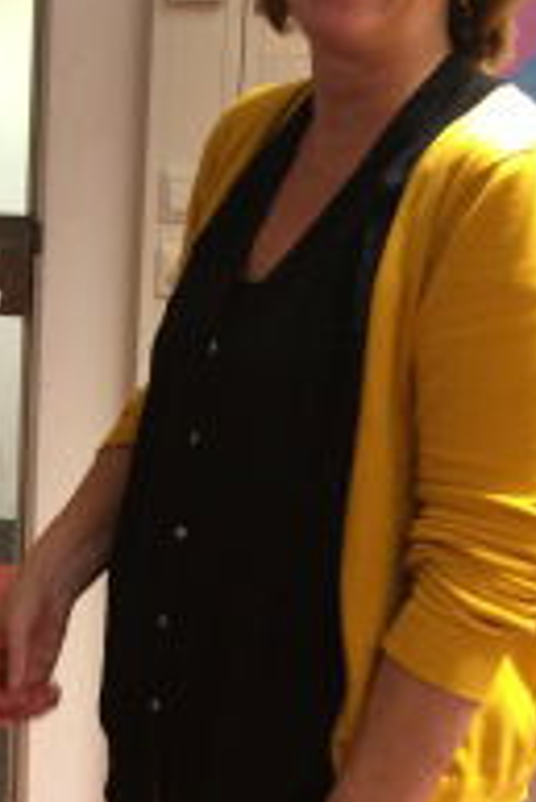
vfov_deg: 25.9
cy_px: 297
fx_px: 1739
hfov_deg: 16.3
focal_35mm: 78
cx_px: -208
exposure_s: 1/33
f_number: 2.2
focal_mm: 4.15
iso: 200
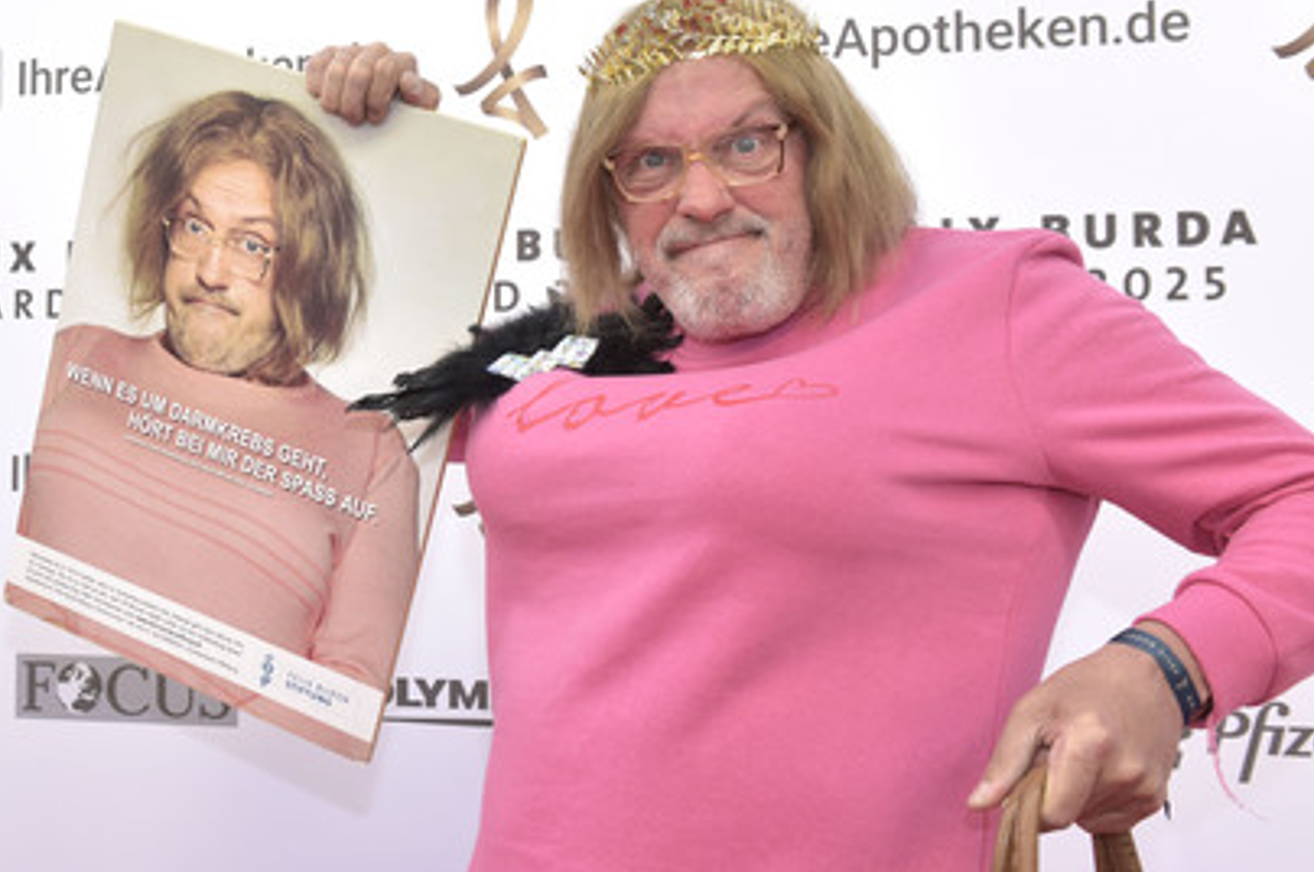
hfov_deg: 50.8
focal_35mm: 38
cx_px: 639
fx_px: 1385
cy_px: 397
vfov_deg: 34.9
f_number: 6.3
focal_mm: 34
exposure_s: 1/250
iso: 400
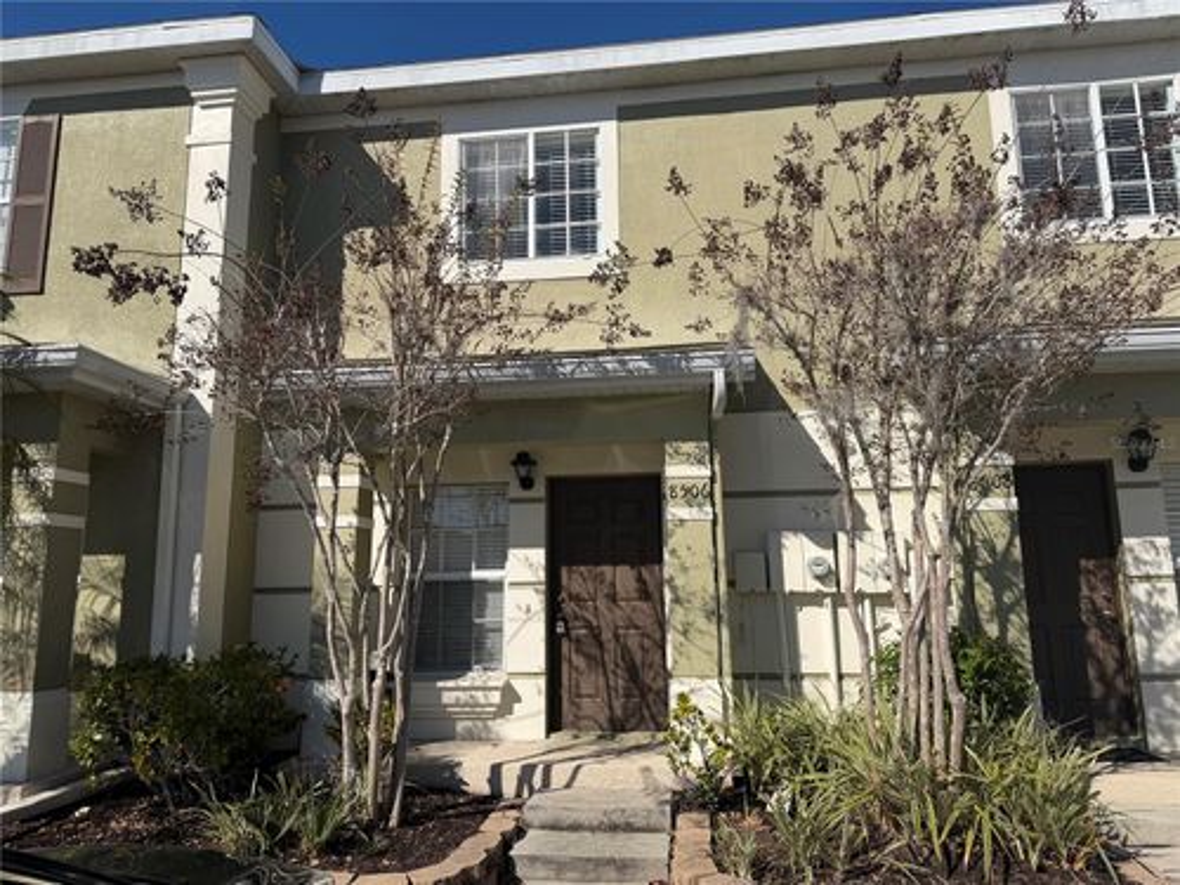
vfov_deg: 56.8
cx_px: 590
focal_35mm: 24
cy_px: 442
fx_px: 818
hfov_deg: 71.6
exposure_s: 1/7353
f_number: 1.78
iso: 80
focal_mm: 6.76
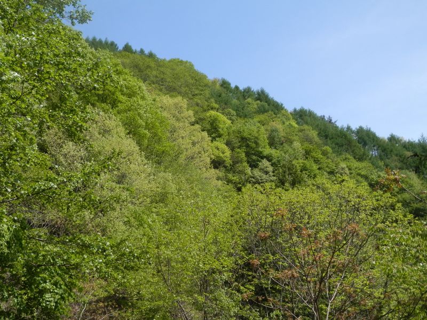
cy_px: 160
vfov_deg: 36.0
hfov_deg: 46.8
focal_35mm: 40
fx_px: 493
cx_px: 214
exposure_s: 1/640
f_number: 3.7
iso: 80
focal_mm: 7.3
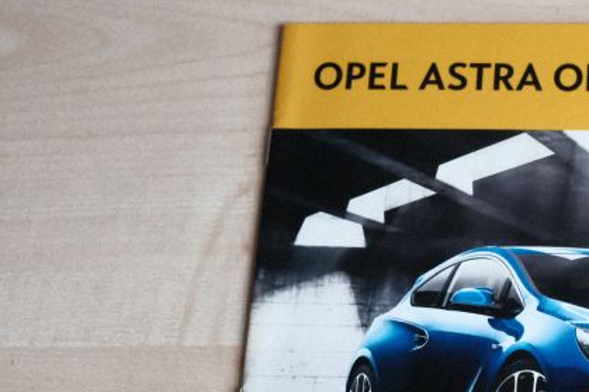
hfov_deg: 21.4
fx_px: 1472
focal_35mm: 90
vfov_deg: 15.1
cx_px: 654
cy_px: 274
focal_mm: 25.4
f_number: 3.6
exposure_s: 1/1700
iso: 6400
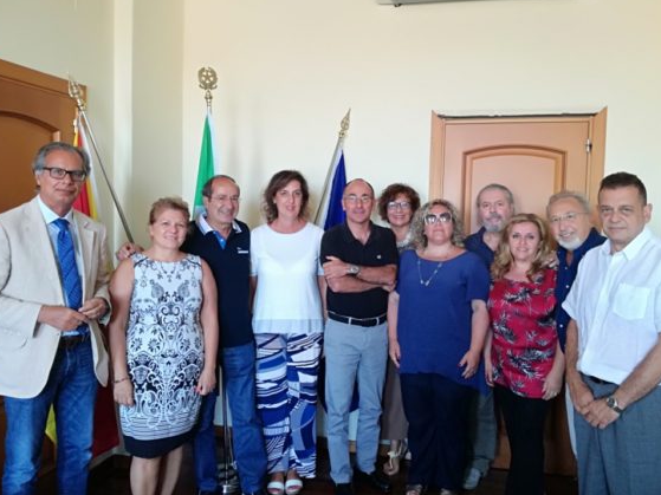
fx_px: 554
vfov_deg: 48.2
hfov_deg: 61.7
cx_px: 338
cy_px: 233
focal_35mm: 29
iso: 160
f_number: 2
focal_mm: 3.79
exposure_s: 1/33.3
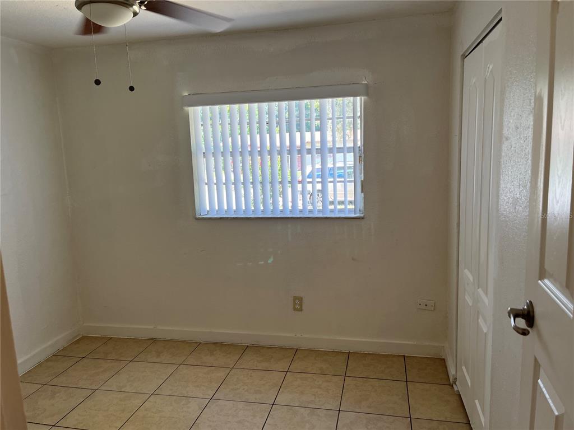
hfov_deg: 67.3
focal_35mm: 26
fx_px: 431
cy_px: 215
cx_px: 287
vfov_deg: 53.1
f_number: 1.6
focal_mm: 5.1
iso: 64
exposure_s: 1/128
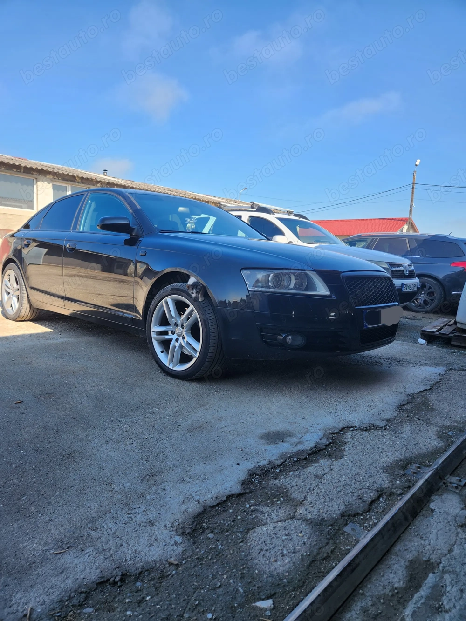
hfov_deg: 58.9
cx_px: 233
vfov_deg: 73.9
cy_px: 310
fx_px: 413
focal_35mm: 23
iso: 20
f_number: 1.8
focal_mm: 5.4
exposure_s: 1/588
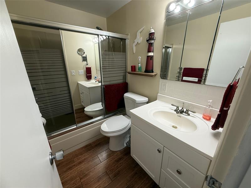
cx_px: 126
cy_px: 94
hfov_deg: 102.1
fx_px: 102
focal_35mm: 14
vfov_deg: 85.7
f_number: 2.2
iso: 200
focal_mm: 2.22
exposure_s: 1/120
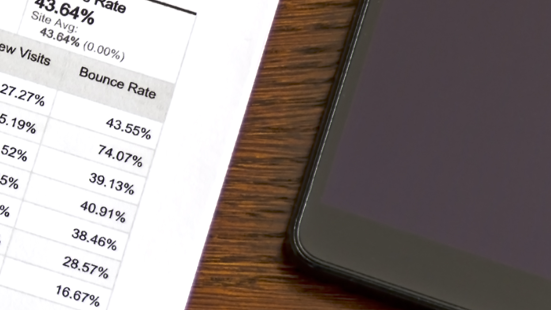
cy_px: -64
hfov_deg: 5.9
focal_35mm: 360
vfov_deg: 3.4
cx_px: -432
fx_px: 5259
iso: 100
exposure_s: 1/30
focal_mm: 62
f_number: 5.6
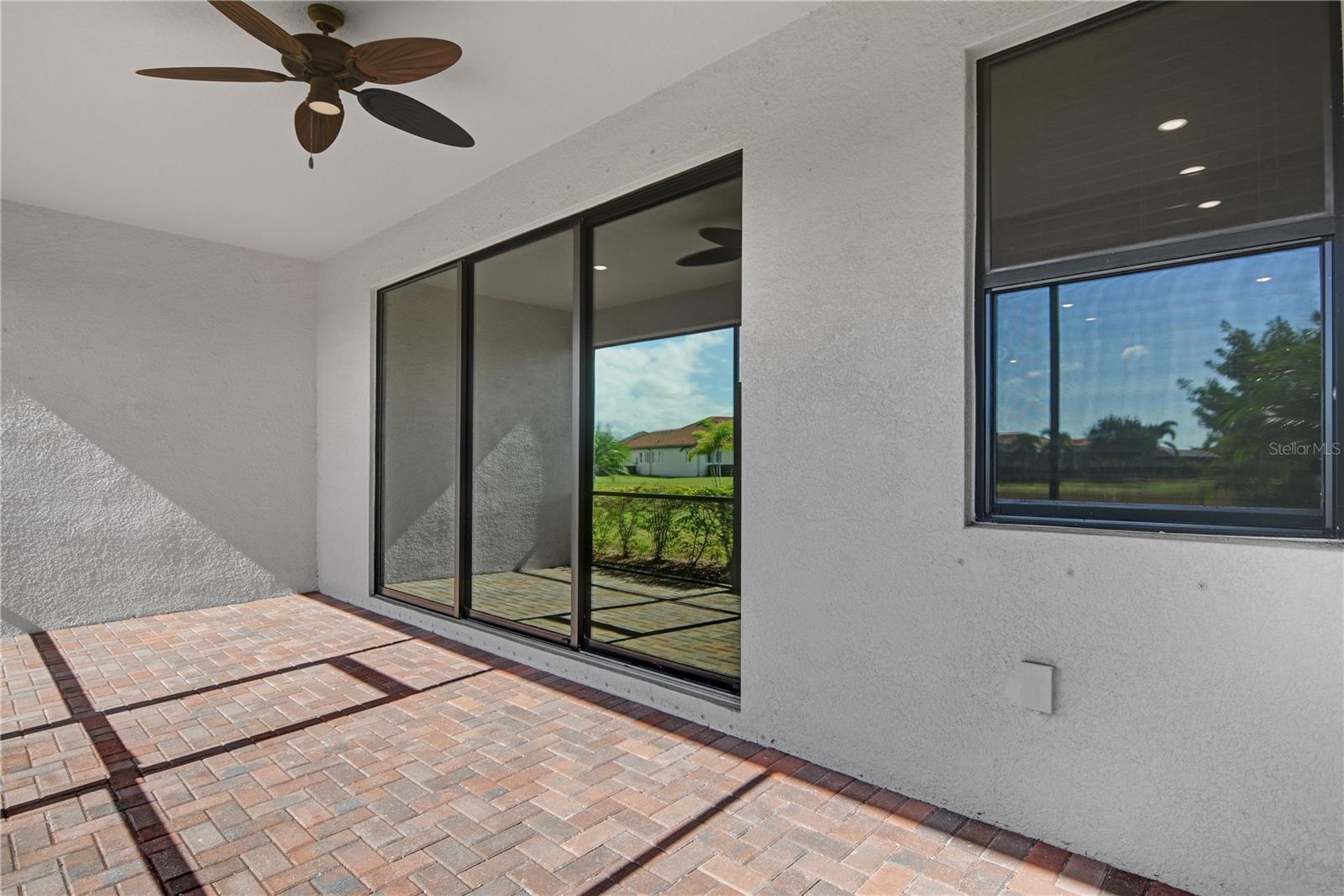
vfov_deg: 67.4
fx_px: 672
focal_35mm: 18
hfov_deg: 90.0
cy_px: 448
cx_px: 672
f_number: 8
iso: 125
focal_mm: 12
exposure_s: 1/160
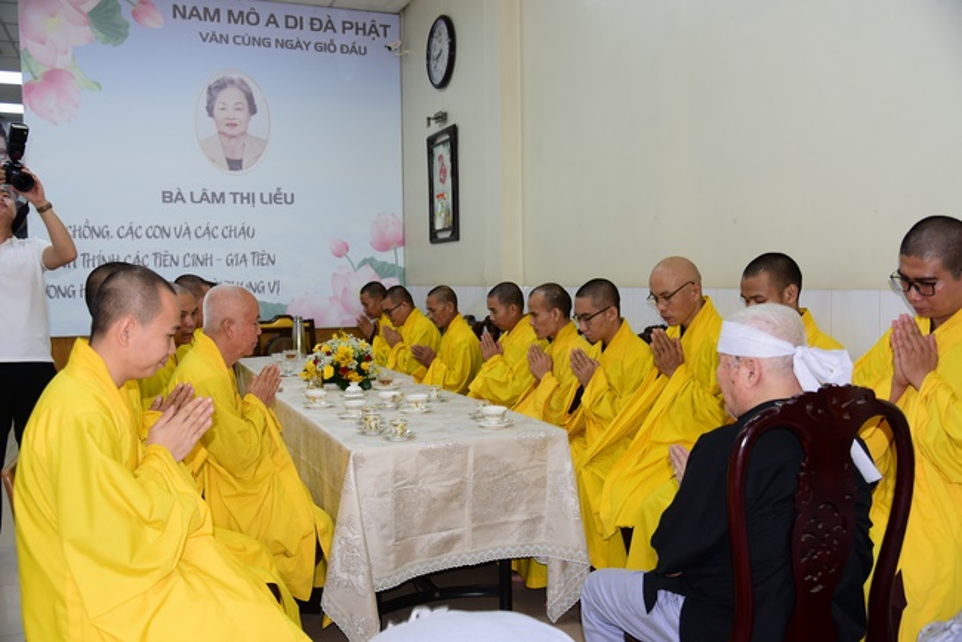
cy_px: 321
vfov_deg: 43.6
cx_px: 481
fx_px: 802
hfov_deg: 61.9
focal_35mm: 30
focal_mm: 30
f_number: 4
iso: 320
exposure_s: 1/60
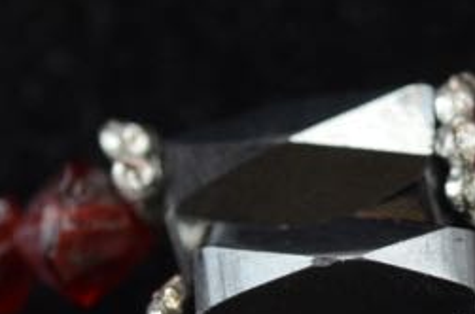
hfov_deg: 4.5
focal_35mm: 459
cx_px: 483
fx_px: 6041
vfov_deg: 3.0
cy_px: 401
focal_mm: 60
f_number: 6.3
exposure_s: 1/125
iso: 640
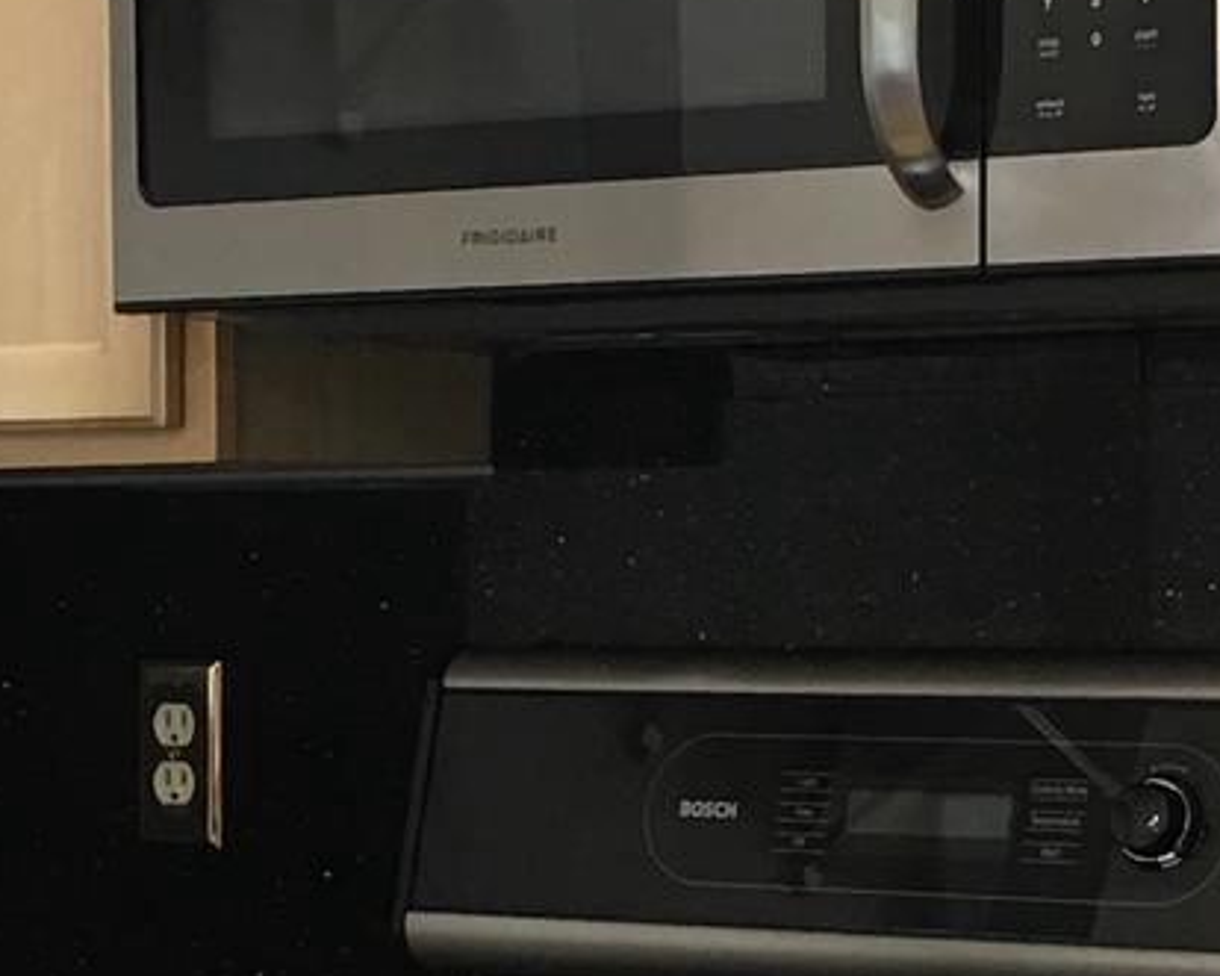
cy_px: 852
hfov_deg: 13.7
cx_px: 357
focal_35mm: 140
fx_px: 5054
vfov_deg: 11.0
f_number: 2.2
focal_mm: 4.15
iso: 40
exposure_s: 1/15
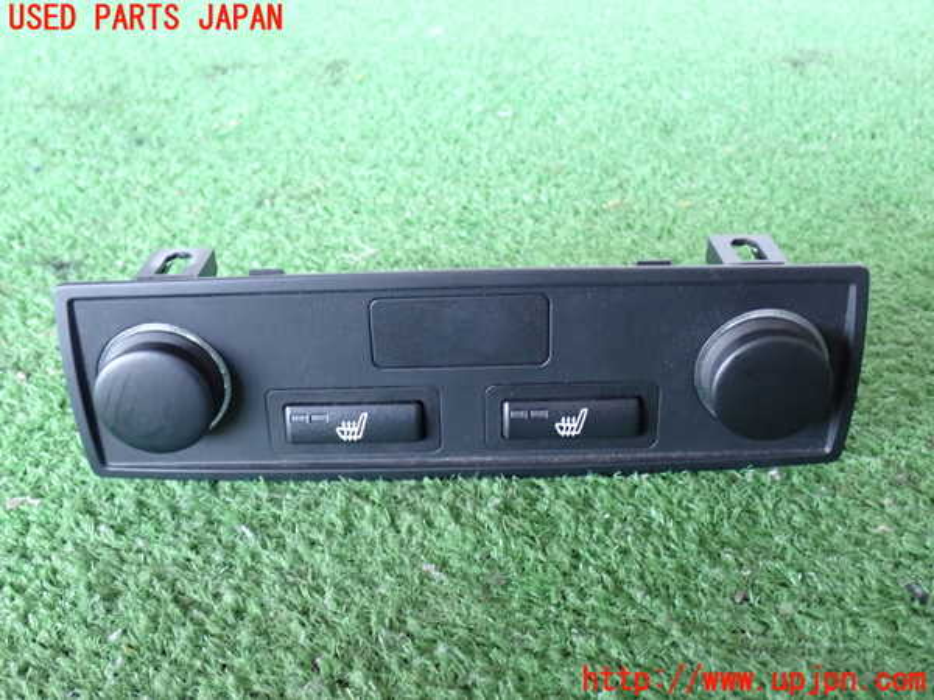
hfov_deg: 49.0
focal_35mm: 38
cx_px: 467
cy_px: 350
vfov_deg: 37.7
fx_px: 1025
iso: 640
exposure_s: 1/40
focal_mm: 6.83
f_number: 2.7
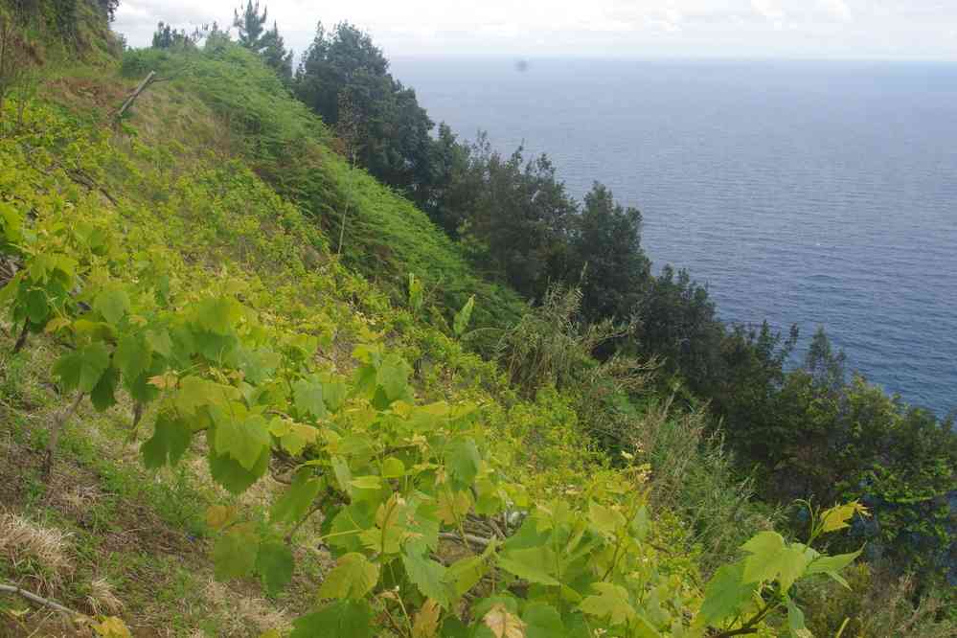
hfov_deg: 55.1
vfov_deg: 38.4
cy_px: 319
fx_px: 917
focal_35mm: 34
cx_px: 478
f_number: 10
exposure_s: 1/50
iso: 200
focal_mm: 23
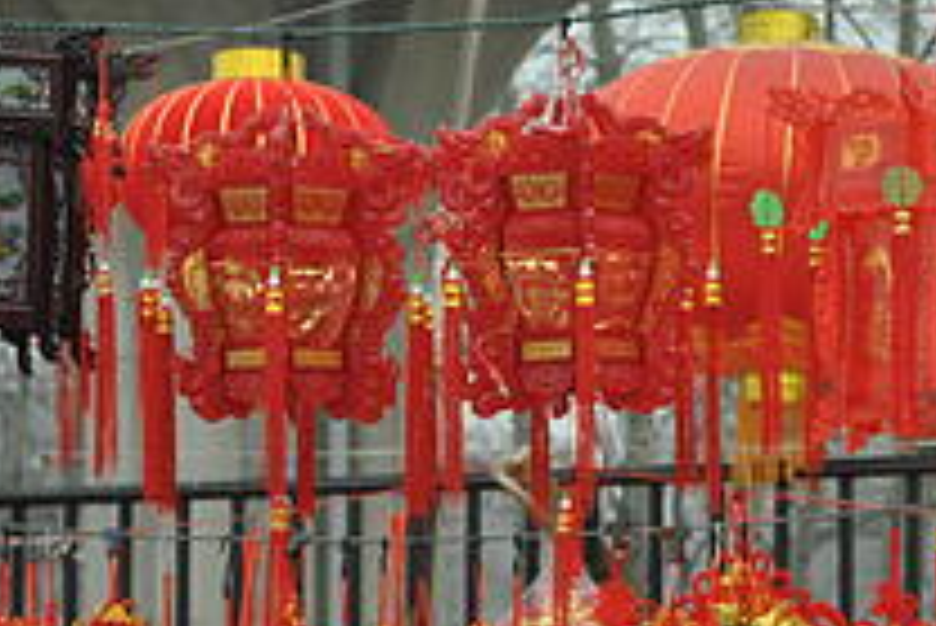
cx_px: 801
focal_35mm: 171
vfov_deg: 8.0
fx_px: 4449
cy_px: 723
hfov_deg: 11.9
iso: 200
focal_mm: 44
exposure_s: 1/125
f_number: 5.6
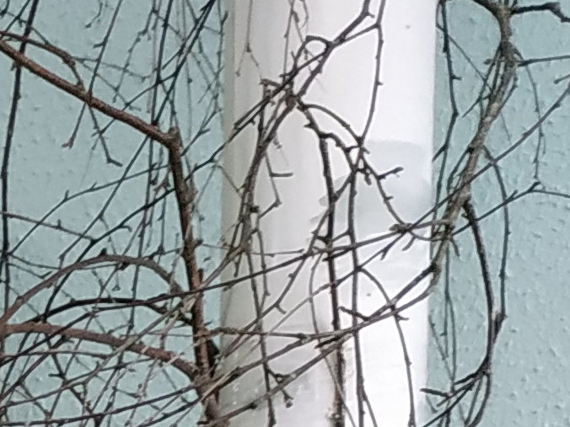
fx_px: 2338
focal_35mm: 142
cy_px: 1034
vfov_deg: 9.3
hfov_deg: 10.8
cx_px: -971
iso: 320
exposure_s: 1/25
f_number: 1.9
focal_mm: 3.94
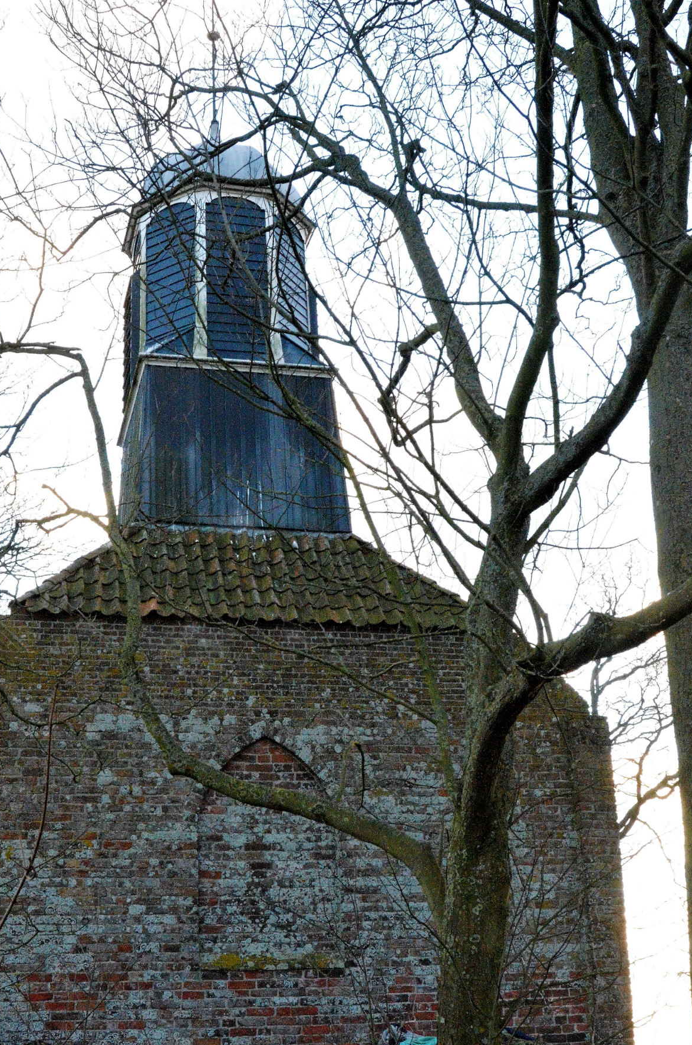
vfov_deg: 42.5
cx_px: 263
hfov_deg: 29.0
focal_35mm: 46
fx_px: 1332
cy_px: 658
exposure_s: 1/250
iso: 6400
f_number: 16
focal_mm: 24
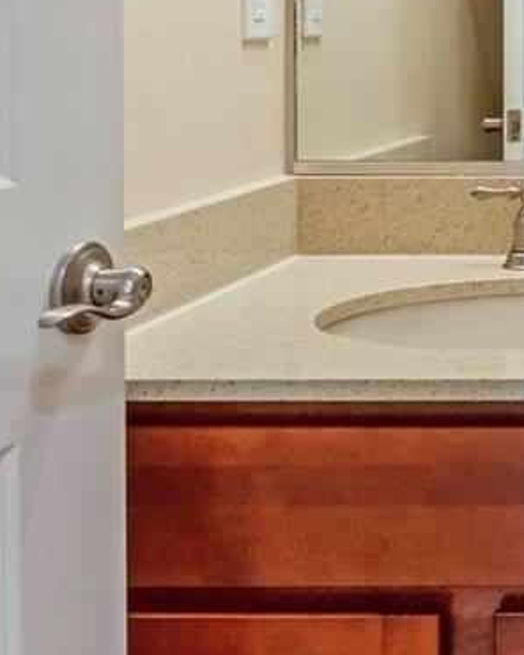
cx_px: 832
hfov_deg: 19.3
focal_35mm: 67
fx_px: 1299
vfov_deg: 27.1
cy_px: 46
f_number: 9
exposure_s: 1/80
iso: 250
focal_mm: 11
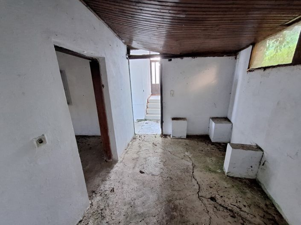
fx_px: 113
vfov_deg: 89.9
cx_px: 150
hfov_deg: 106.2
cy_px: 112
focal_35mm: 13
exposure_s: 1/20
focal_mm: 1.74
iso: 500
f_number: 2.2
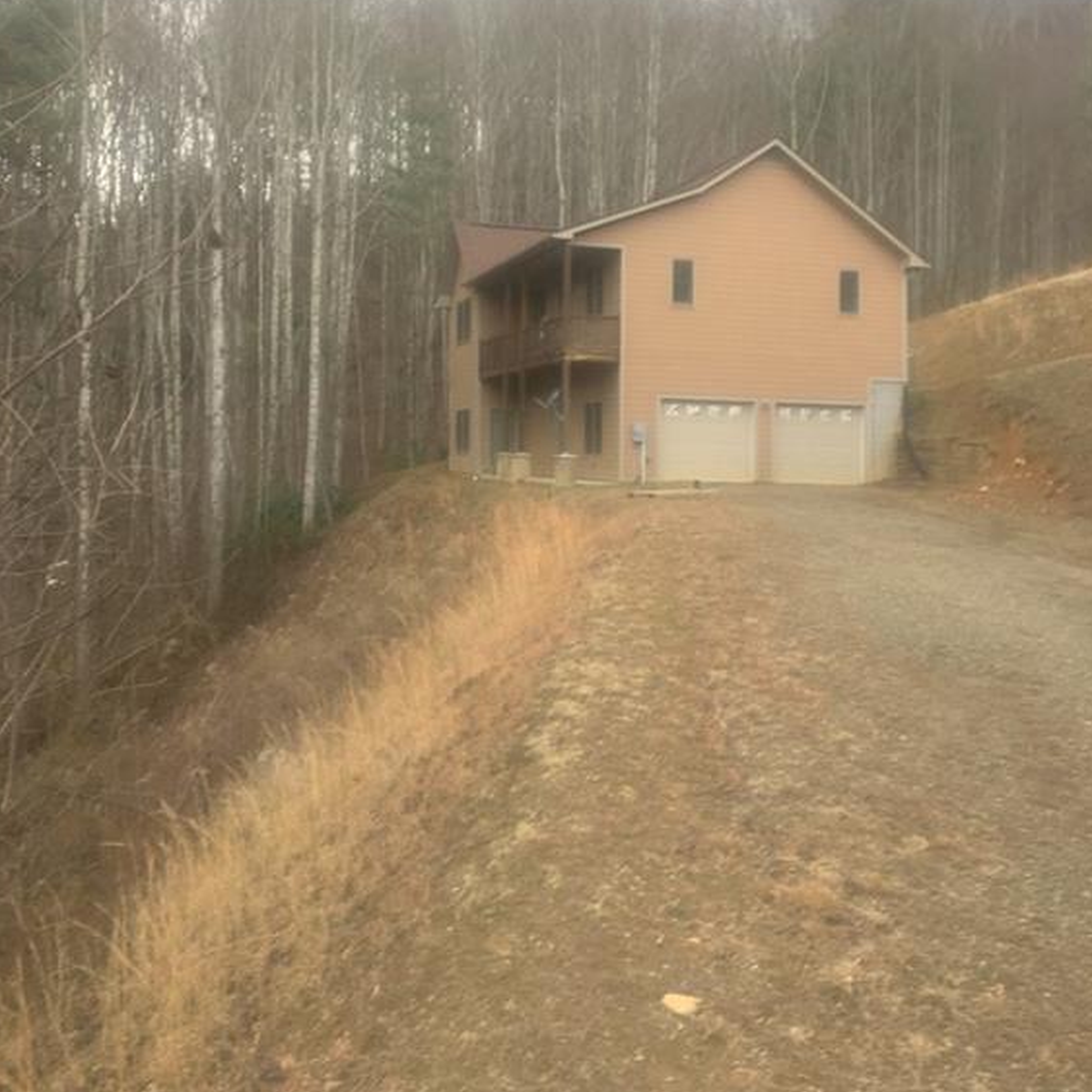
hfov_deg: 47.2
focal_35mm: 35
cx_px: 540
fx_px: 1249
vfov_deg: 46.6
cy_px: 377
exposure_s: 1/214
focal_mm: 4.15
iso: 25
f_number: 2.2
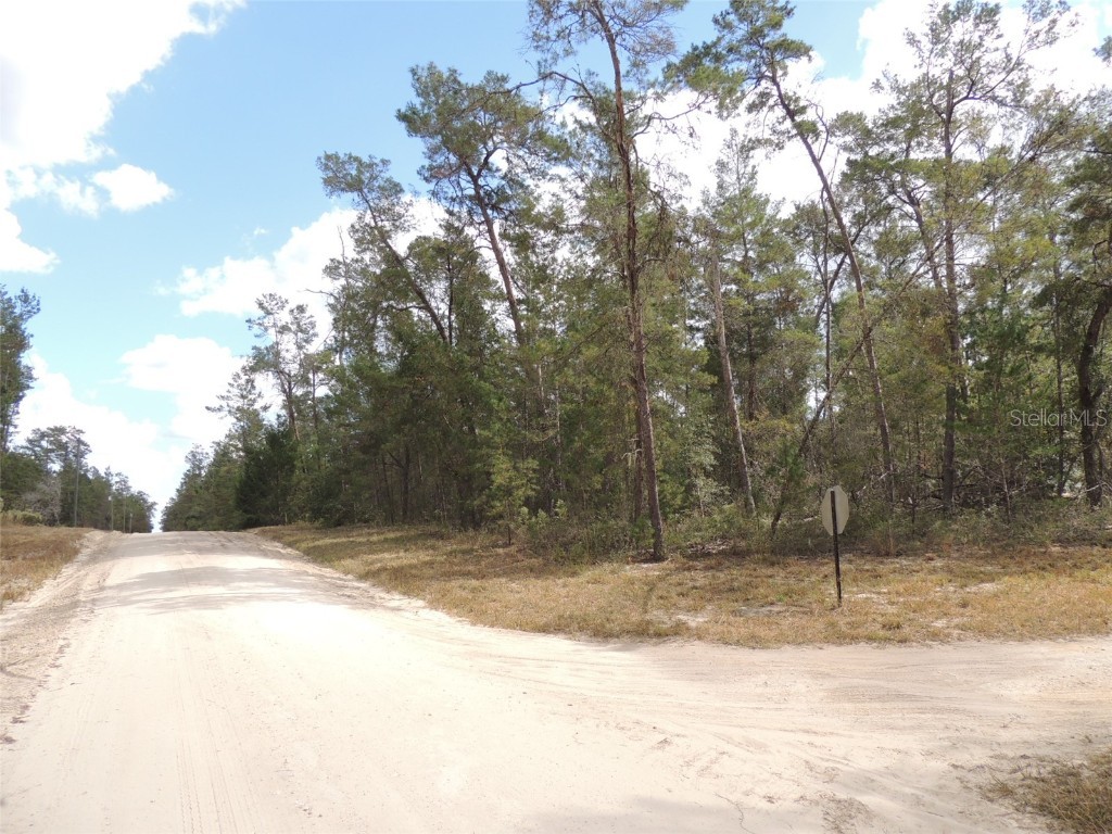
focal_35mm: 24
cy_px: 417
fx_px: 771
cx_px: 556
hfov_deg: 71.6
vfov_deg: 56.8
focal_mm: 4.3
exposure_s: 1/500
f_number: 3
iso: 100
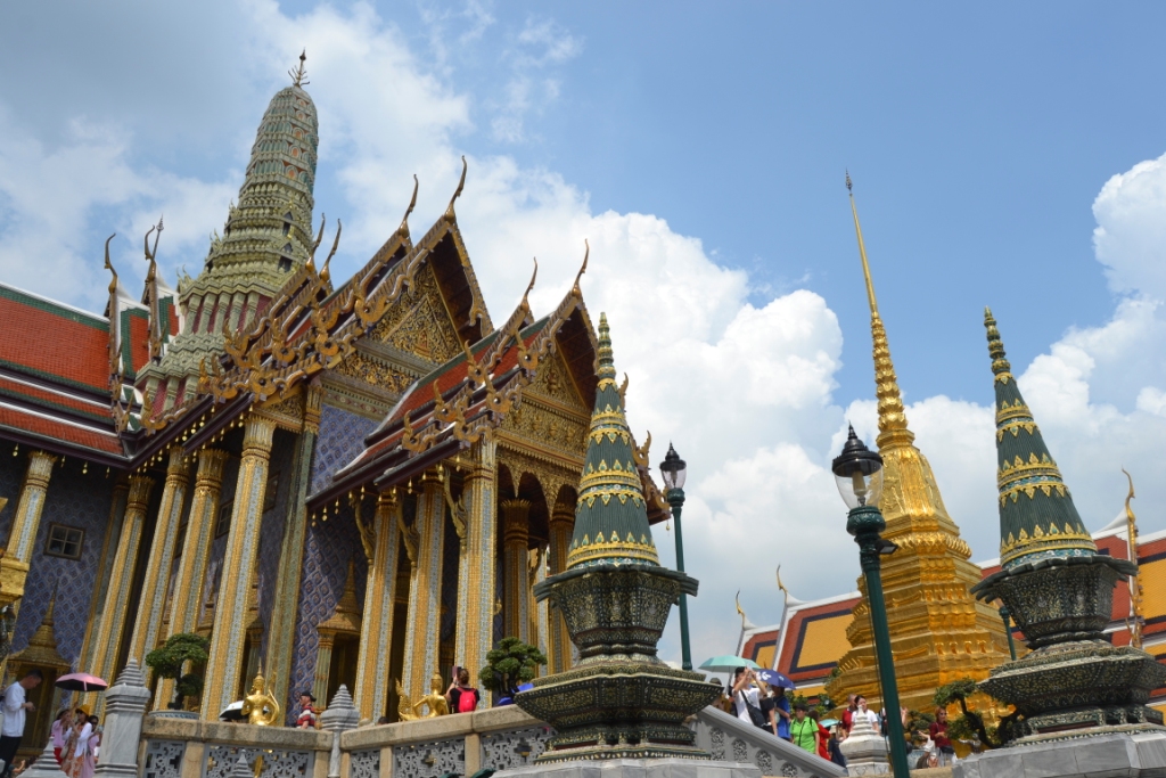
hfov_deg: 67.4
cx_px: 583
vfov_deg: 47.9
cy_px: 389
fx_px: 875
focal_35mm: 27
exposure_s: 1/320
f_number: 9
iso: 100
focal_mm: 18
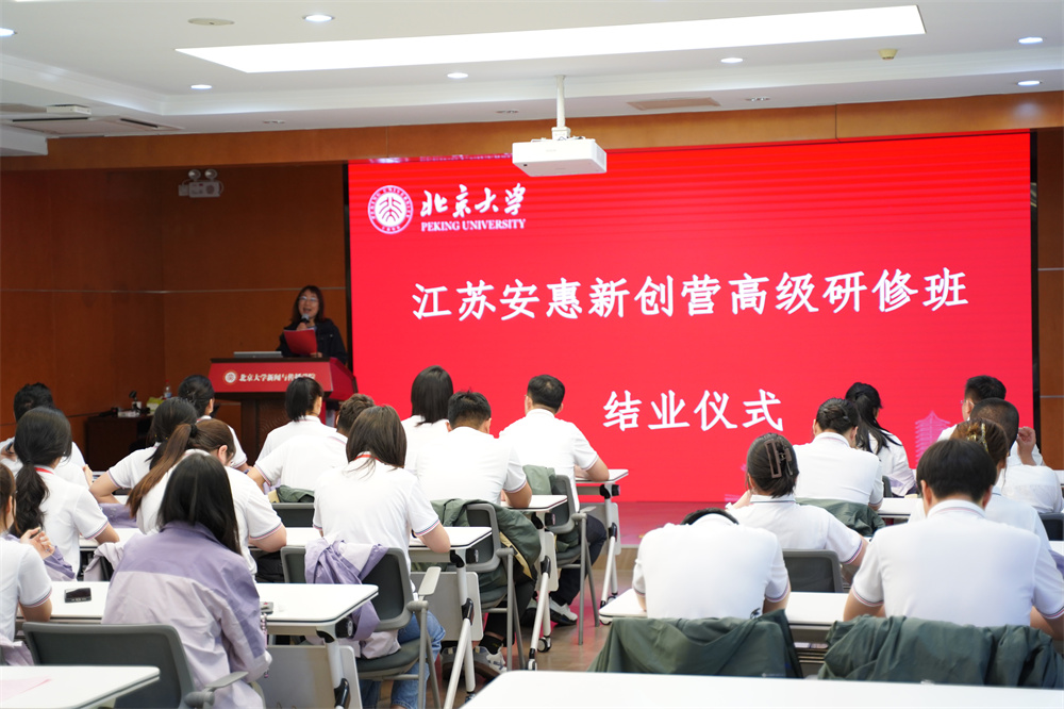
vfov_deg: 21.9
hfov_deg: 32.4
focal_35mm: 62
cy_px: 354
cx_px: 532
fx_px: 1832
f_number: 2.8
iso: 1250
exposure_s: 1/160
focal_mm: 62
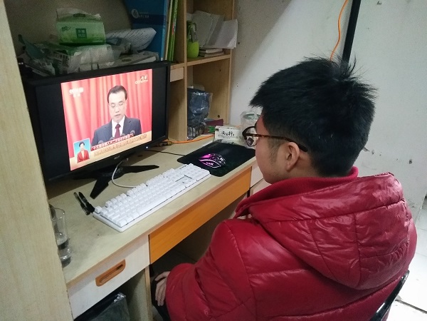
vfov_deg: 63.4
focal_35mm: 21
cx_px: 214
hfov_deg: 79.0
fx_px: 259
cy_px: 160
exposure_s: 1/25
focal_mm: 3.66
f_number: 2.2
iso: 907
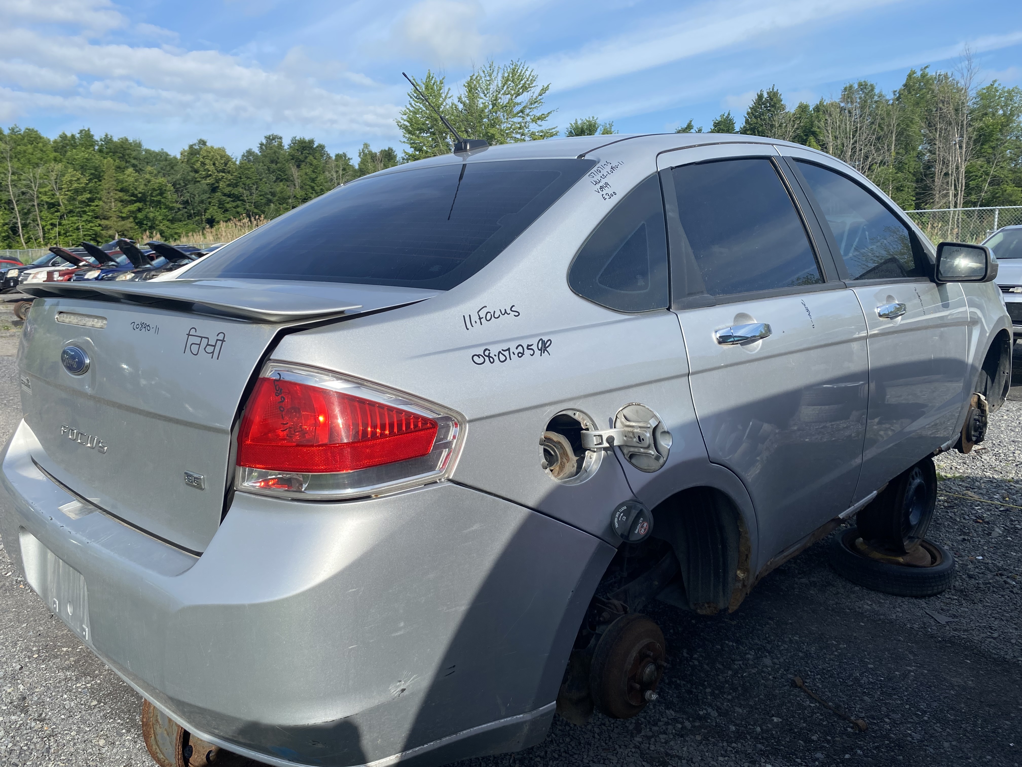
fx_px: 768
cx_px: 511
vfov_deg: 53.1
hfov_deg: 67.3
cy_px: 384
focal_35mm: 26
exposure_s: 1/2463
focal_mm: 4.25
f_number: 1.8
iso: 32
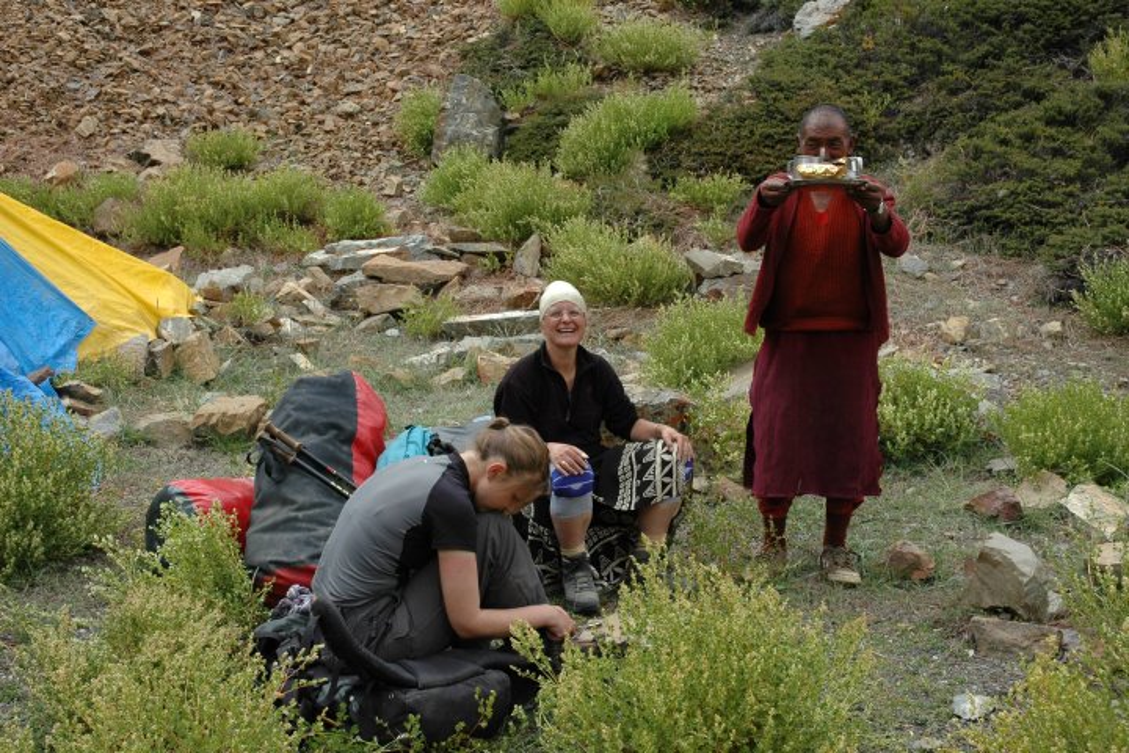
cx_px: 564
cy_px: 376
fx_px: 1458
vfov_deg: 28.9
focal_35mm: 46
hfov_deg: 42.3
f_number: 8
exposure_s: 1/250
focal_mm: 31
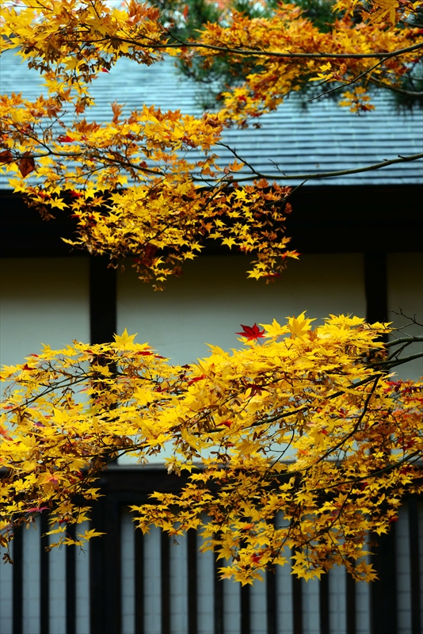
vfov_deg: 17.1
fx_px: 2113
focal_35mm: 120
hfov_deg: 11.4
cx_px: 212
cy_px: 317
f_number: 8
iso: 800
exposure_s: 1/250
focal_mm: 120
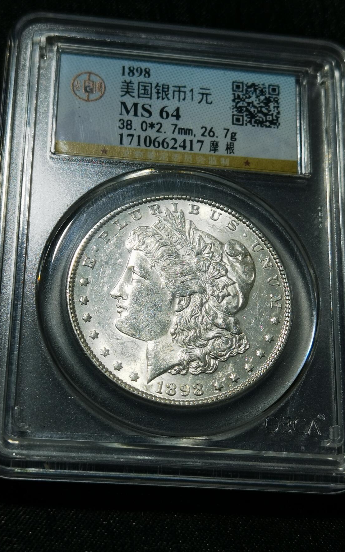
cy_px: 278
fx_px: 1083
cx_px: 176
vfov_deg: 28.6
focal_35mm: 72
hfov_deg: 18.1
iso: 50
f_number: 1.9
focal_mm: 6.67
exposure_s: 1/134
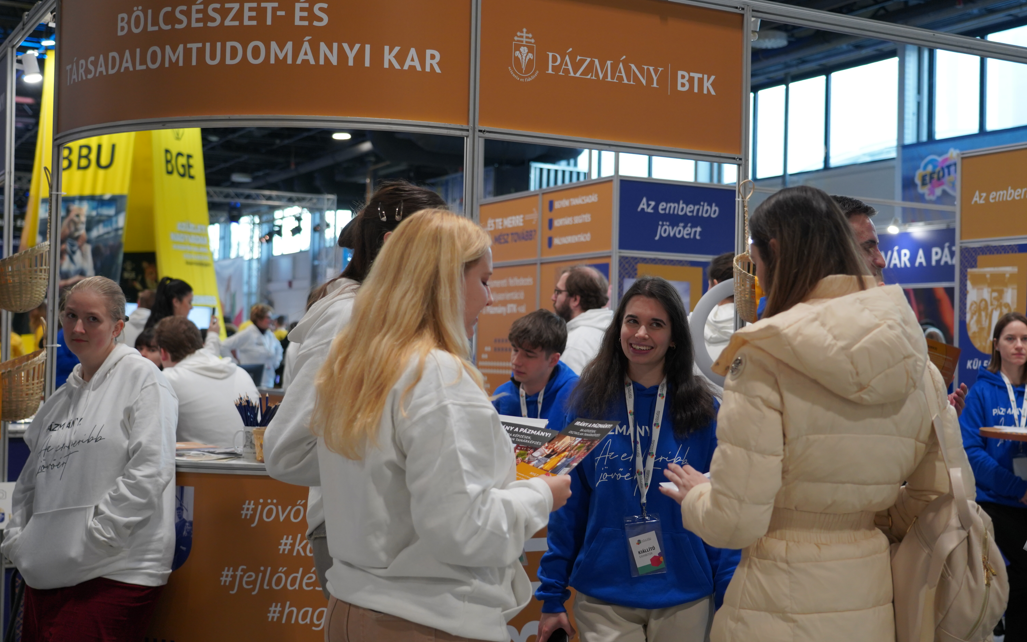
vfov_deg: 27.4
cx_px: 513
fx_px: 1316
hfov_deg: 42.6
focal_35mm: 47
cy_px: 322
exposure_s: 1/200
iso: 1600
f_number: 4
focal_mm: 46
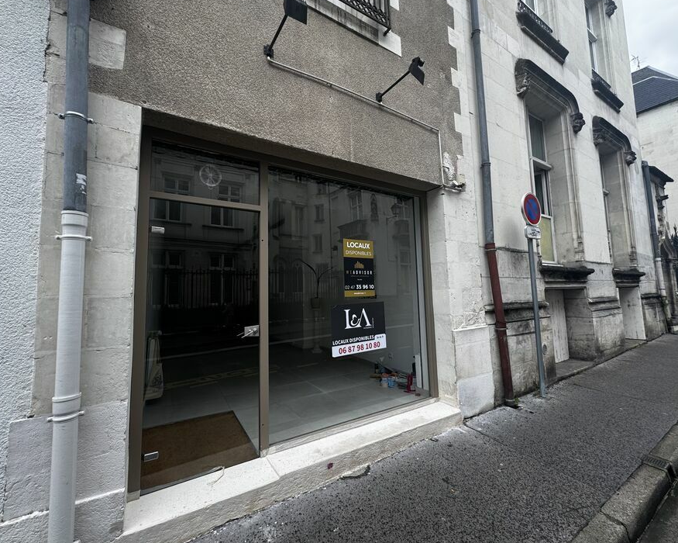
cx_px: 326
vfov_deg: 84.0
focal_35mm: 15
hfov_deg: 96.8
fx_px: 301
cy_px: 268
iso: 40
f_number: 2.2
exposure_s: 1/103
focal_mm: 2.22
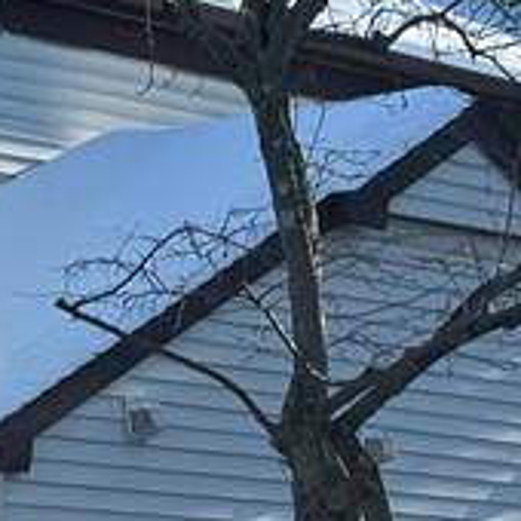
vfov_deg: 6.8
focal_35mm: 256
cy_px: 359
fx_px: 4359
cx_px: 86
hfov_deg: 6.8
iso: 100
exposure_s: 1/2667
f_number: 1.78
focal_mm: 6.76
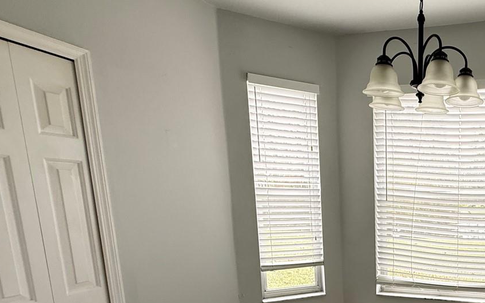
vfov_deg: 41.7
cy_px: 261
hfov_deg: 56.8
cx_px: 440
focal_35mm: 28
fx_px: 370
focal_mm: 2.22
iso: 160
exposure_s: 1/99
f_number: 2.2
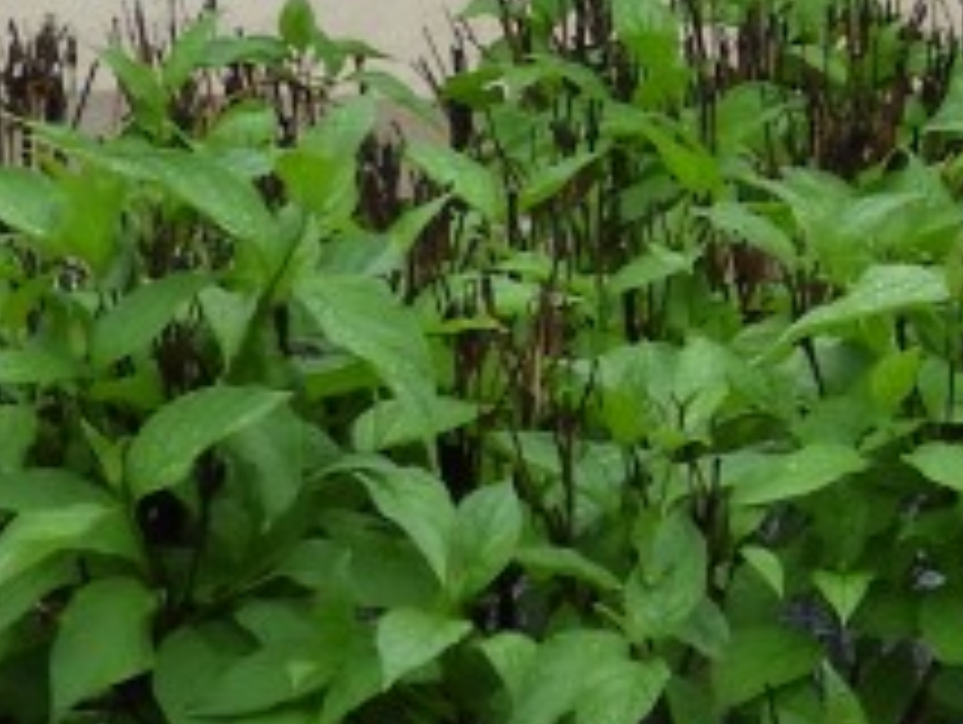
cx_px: 2250
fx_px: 12171
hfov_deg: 4.4
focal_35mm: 437
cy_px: -670
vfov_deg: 3.4
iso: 100
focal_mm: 11.6
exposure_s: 1/160
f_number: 4.2
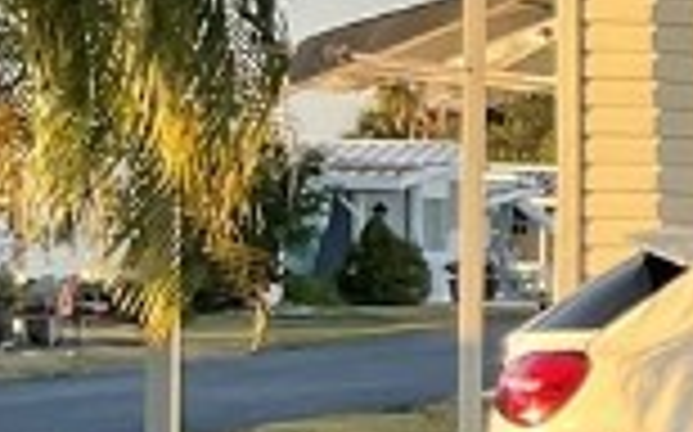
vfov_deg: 6.4
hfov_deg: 9.0
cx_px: 1782
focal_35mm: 205
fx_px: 3869
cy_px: 392
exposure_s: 1/422
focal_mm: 3
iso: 16
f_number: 1.8
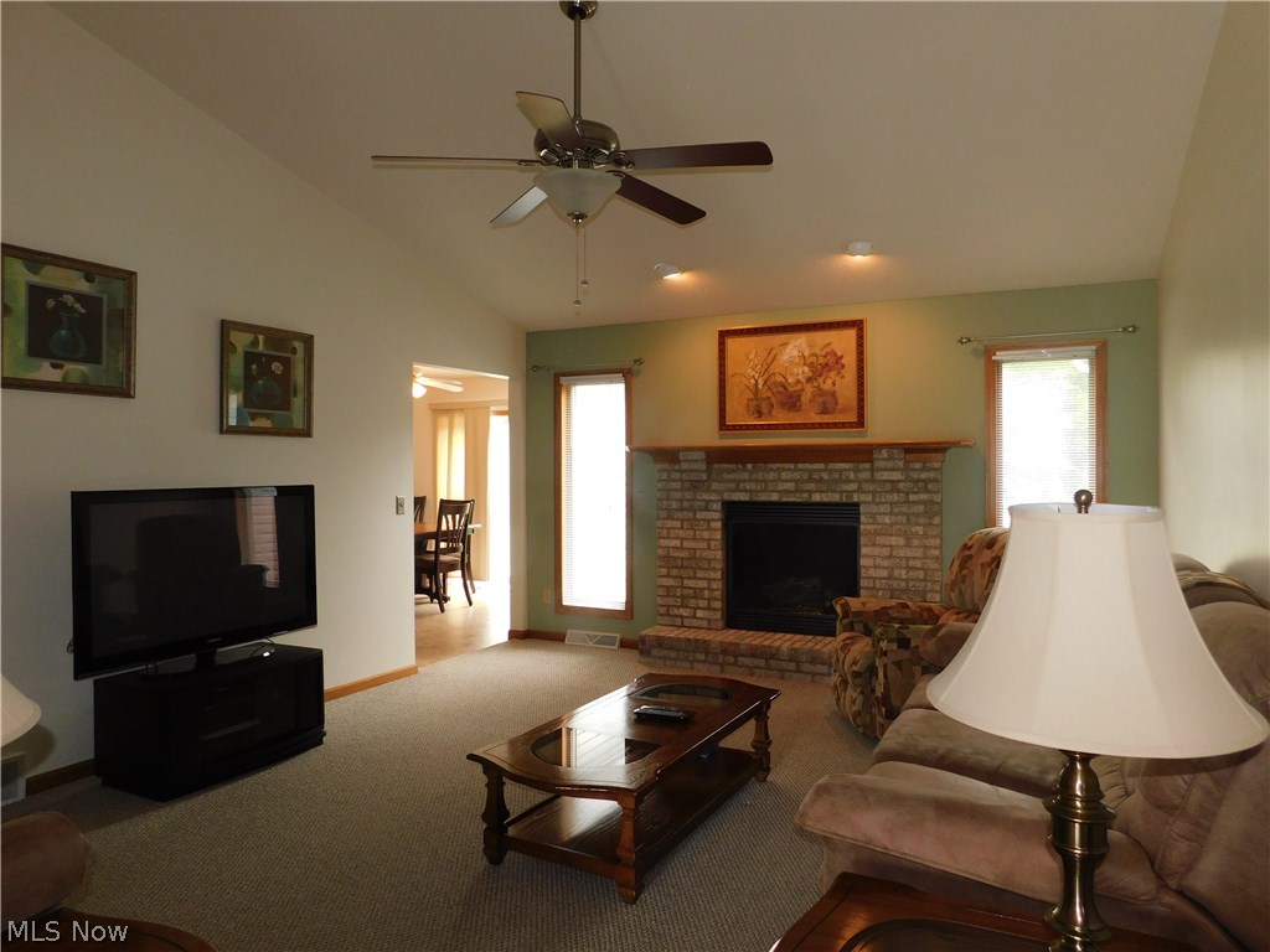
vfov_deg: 58.9
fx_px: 844
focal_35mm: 23
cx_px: 635
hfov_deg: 73.9
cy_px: 476
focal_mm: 4
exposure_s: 1/30
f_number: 3
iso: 200
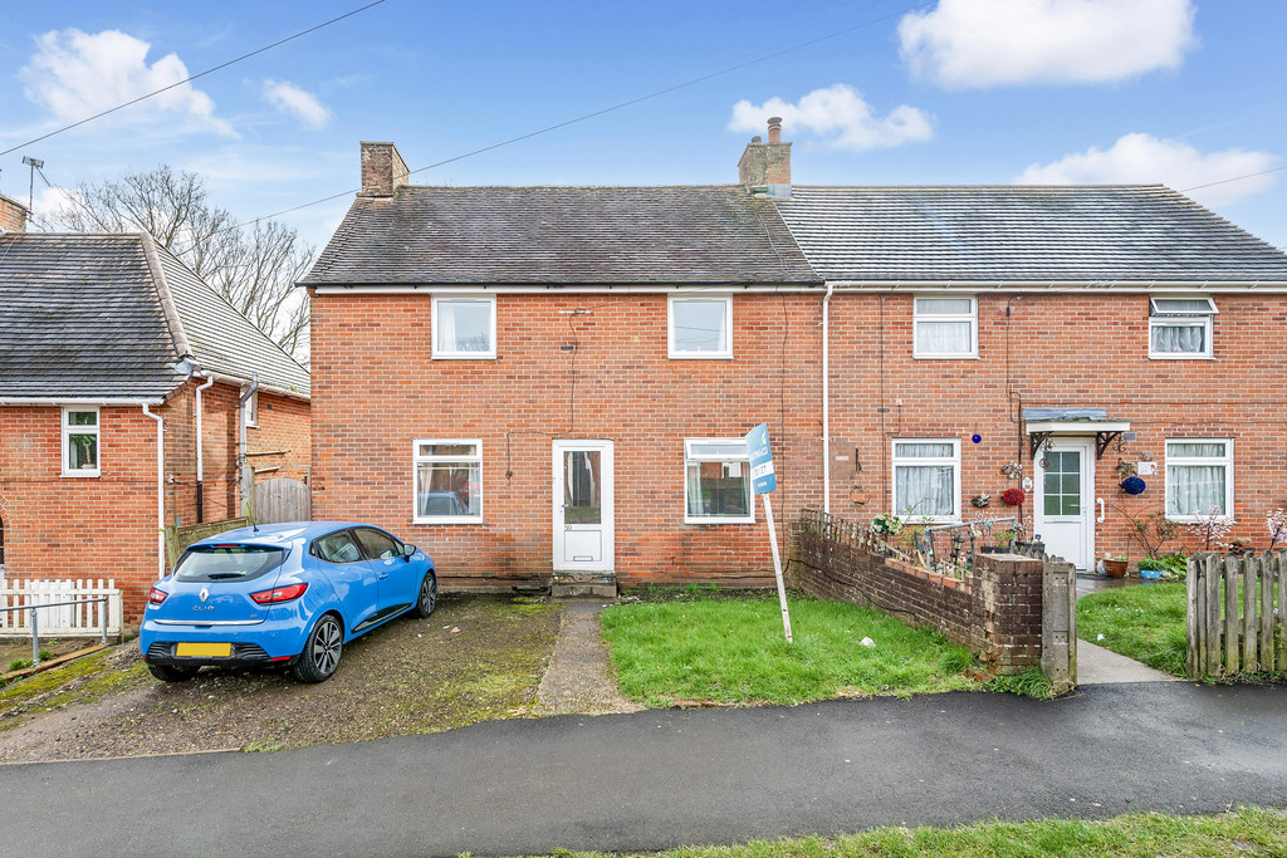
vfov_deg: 81.2
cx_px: 644
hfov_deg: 104.2
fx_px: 501
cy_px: 429
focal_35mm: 14
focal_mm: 14
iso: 250
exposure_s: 1/125
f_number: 9
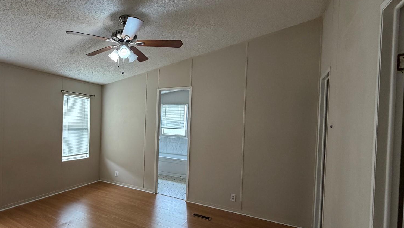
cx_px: 128
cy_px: 127
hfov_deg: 80.4
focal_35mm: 21
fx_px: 225
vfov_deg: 53.5
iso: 320
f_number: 2.2
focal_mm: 2.22
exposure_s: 1/111
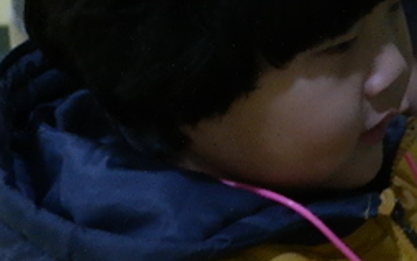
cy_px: 3
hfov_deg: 9.7
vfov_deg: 6.3
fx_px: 2365
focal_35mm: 208
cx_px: 699
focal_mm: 20
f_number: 3.5
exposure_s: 1/40
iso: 800
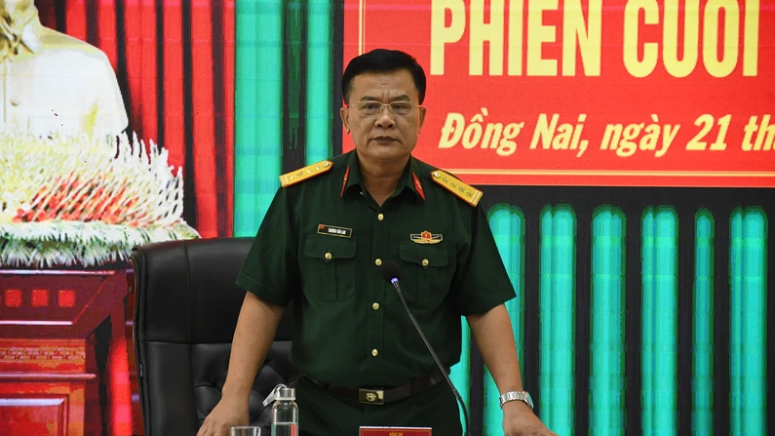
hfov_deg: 9.8
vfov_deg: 5.5
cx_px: 388
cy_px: 228
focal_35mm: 221
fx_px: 4541
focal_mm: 140
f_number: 5.6
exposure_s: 1/160
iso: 1600
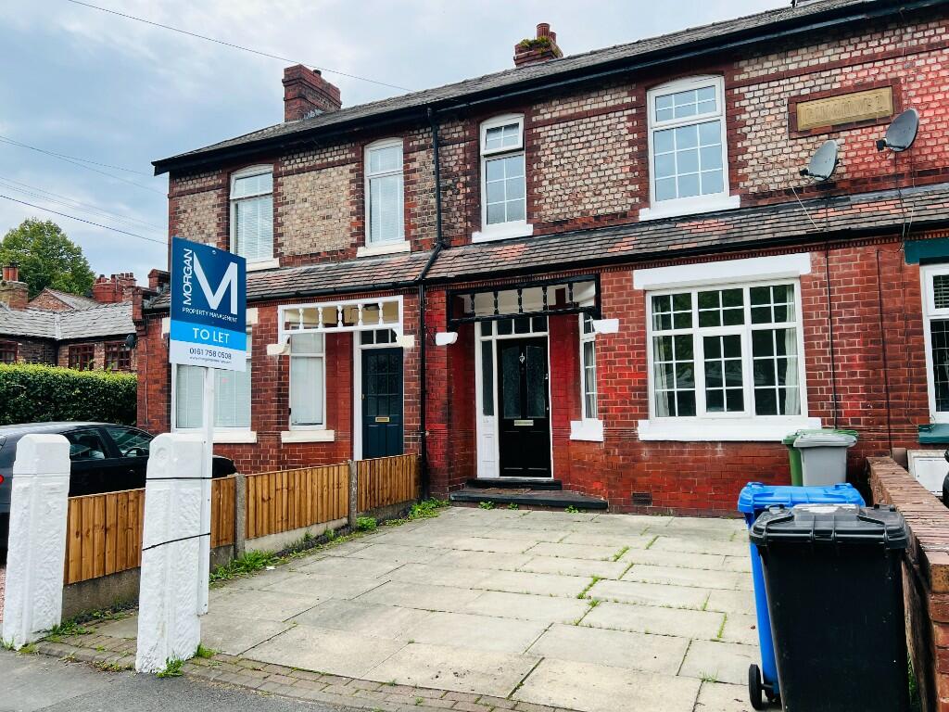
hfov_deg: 67.3
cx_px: 474
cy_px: 356
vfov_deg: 53.1
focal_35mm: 26
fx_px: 713
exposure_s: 1/1575
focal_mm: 5.7
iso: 50
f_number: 1.5
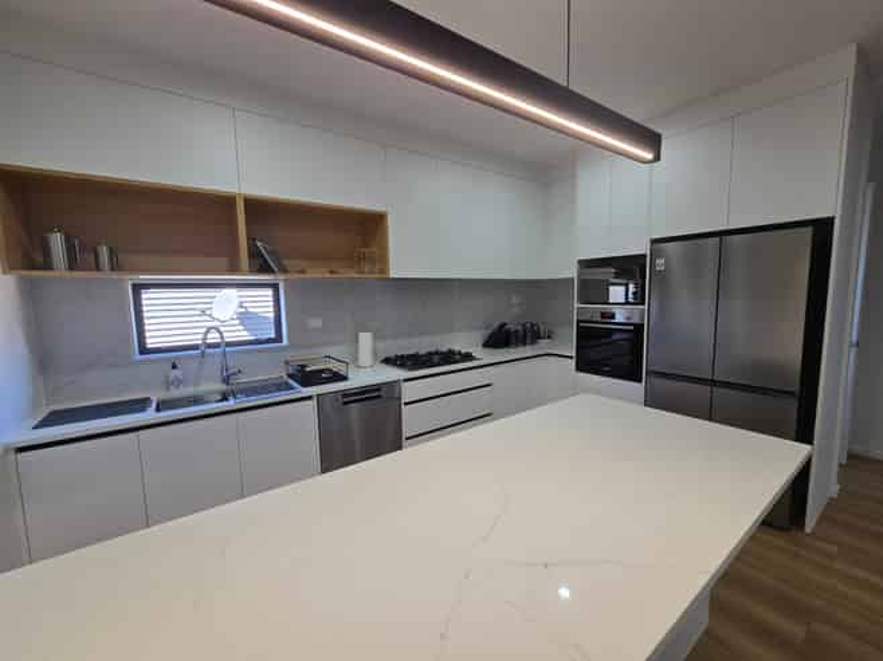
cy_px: 330
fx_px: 331
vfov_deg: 89.9
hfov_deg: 106.2
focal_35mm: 13
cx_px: 442
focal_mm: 2.2
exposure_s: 1/100
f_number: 2.2
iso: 80
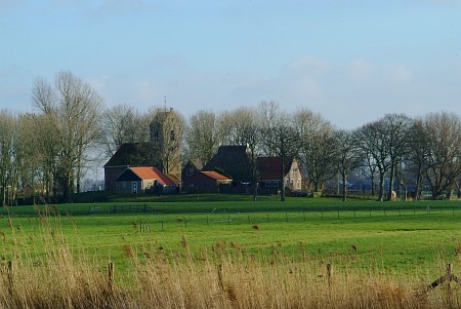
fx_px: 2602
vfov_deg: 6.8
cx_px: 230
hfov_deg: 10.1
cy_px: 154
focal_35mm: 203
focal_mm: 135
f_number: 13
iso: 400
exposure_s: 1/350
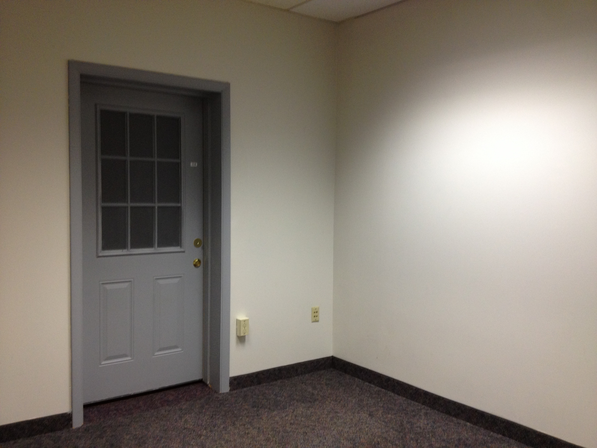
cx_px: 298
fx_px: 604
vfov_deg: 40.7
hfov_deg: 52.6
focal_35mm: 35
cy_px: 224
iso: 125
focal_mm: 4.28
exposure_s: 1/20
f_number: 2.4
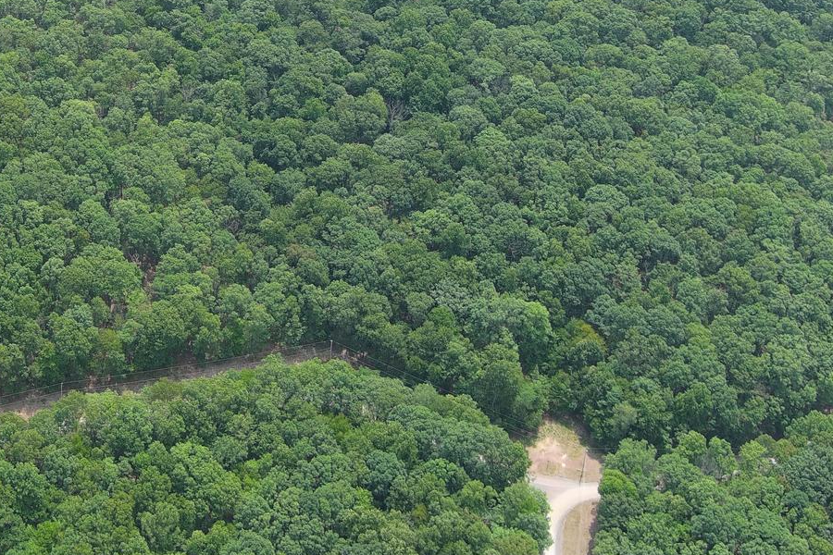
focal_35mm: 66
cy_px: -18
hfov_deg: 29.6
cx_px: 138
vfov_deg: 19.9
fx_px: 1527
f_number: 2.8
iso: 100
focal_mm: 10.57
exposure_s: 1/478
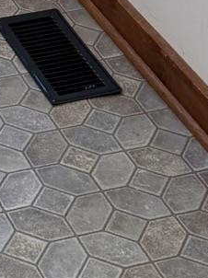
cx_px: -73
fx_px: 1308
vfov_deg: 10.6
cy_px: -365
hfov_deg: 8.9
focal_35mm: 163
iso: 100
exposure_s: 1/188
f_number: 1.78
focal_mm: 6.76
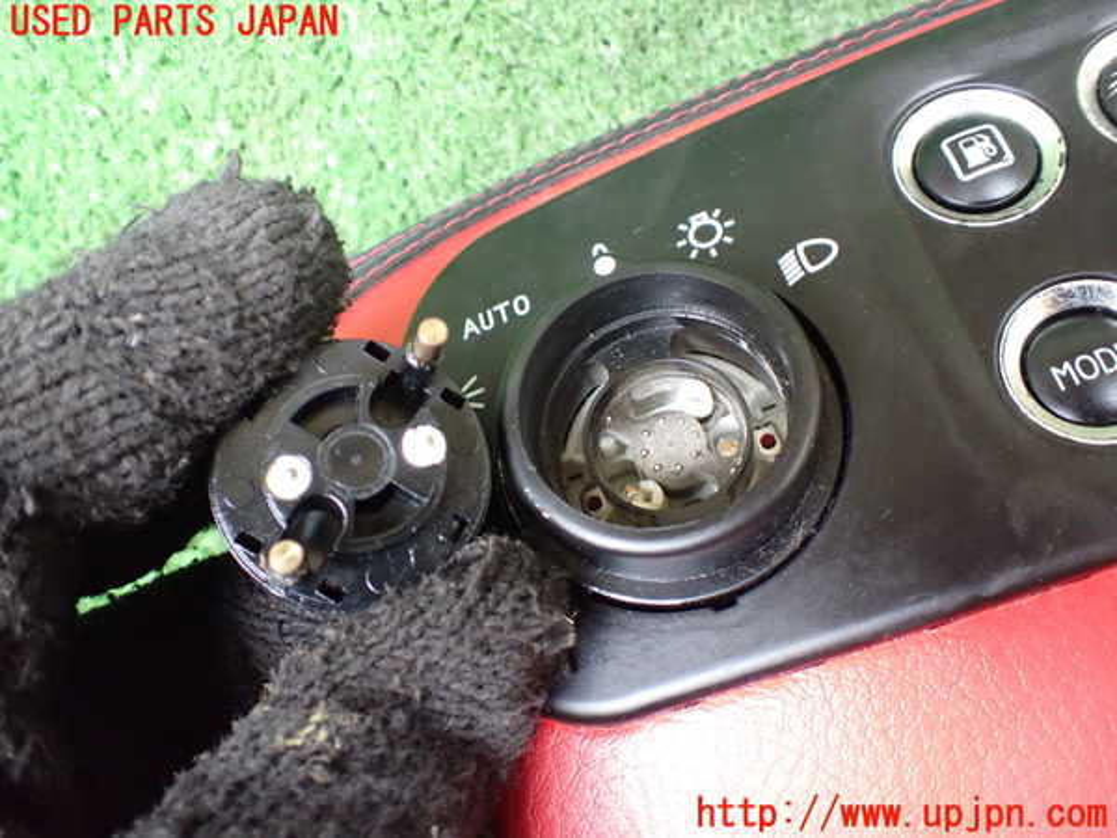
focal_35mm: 30
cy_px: 419
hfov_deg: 60.0
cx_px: 558
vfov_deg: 46.8
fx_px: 968
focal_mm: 5.4
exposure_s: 1/30
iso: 800
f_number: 2.3
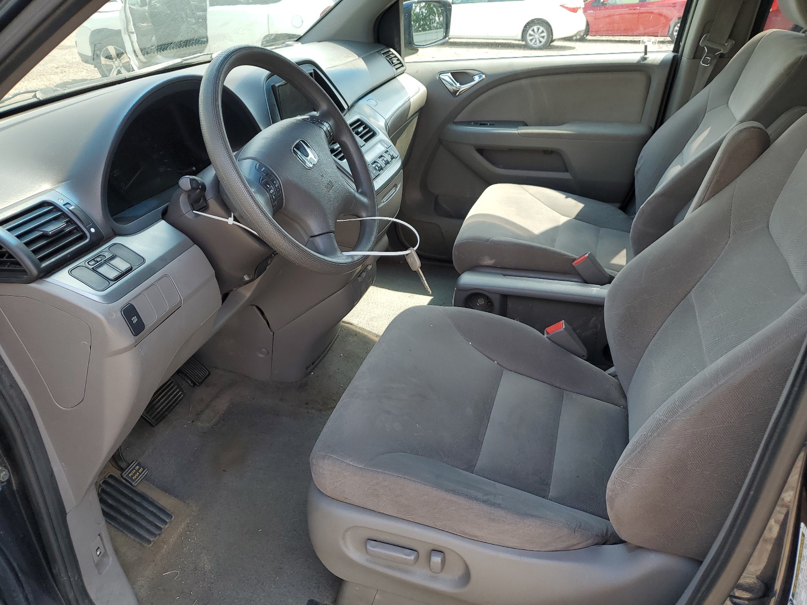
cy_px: 302
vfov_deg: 53.1
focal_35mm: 26
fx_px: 606
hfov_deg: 67.3
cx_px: 404
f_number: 1.5
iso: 50
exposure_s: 1/455
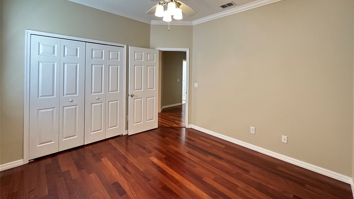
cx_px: 185
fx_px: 150
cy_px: 73
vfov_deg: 66.0
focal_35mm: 16
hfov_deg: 99.3
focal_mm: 2.22
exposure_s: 1/60
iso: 400
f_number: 2.2
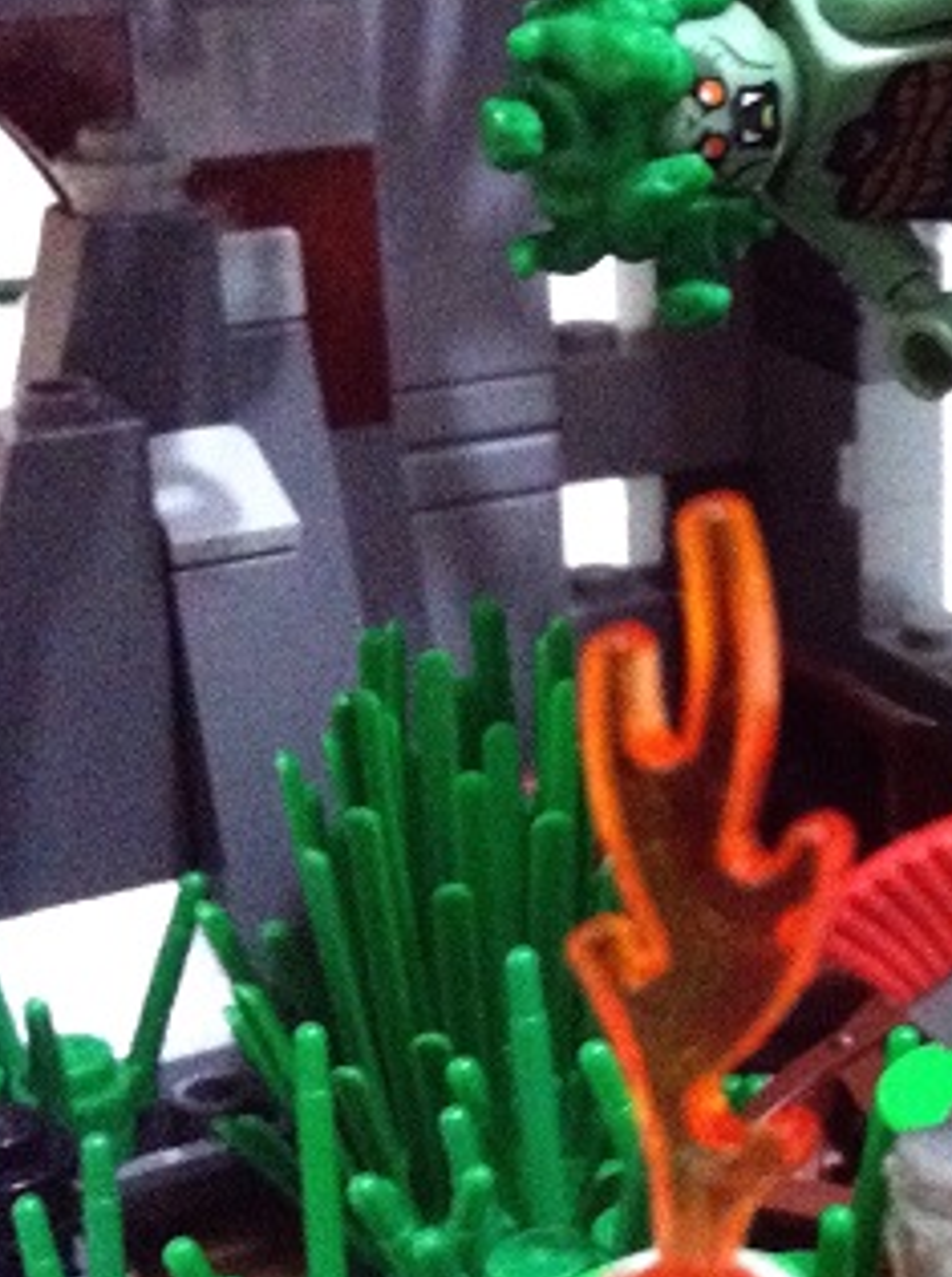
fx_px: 3275
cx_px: 1120
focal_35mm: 89
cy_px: 709
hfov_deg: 15.9
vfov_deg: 22.0
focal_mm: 3.85
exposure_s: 1/17
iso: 1000
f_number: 2.8
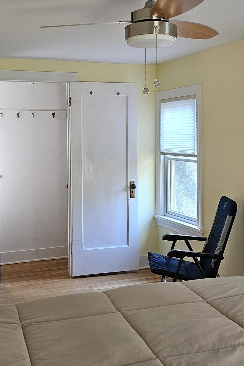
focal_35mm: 47
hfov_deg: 28.6
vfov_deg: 41.8
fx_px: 478
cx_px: 108
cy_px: 152
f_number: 1.7
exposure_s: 1/120
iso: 640
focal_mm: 6.3
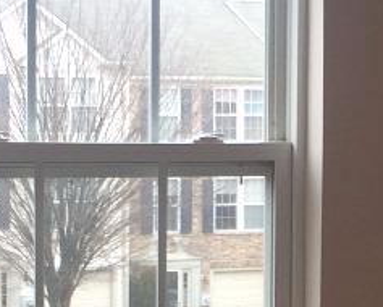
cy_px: 330
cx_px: 314
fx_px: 1951
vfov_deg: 8.9
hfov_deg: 11.2
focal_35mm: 172
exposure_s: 1/60
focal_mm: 4.15
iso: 32
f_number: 2.2
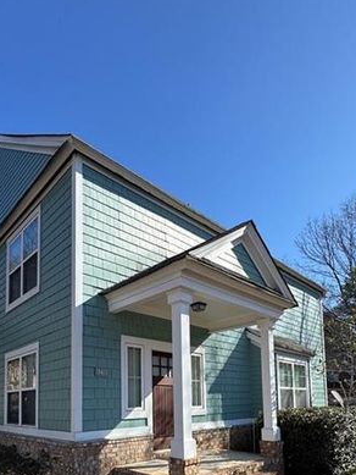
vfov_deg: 65.0
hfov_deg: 56.8
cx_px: 165
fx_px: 329
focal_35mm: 24
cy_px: 382
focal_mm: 2.22
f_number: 2.2
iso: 50
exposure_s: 1/1160
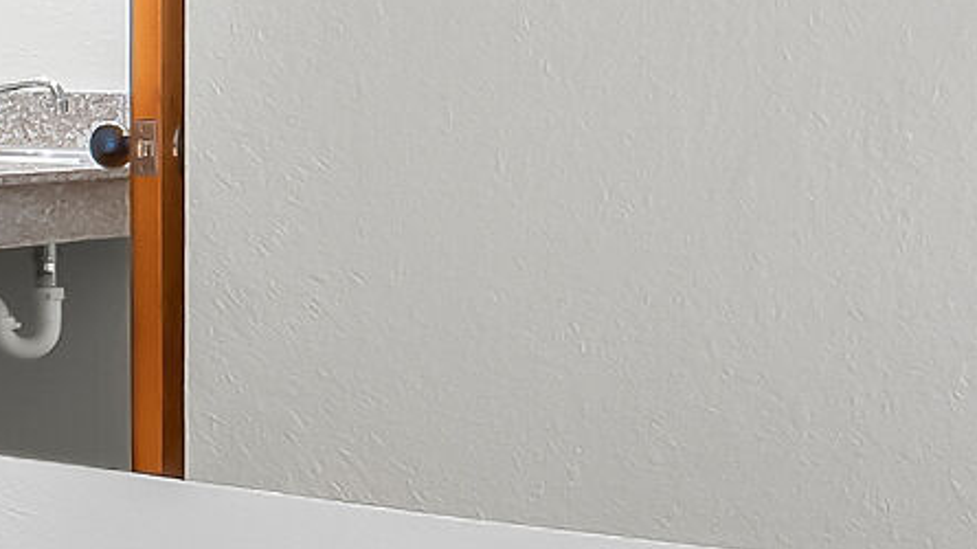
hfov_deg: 15.3
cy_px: 182
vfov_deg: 10.1
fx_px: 3108
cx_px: -815
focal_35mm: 120
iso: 200
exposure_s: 1/6
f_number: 8
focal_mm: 8
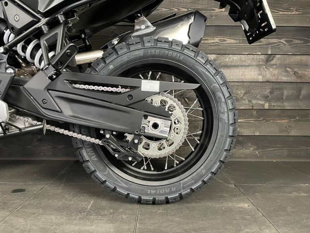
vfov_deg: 53.1
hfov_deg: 67.3
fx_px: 233
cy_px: 116
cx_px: 155
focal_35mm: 26
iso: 640
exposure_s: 1/33
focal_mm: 4.2
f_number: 1.6
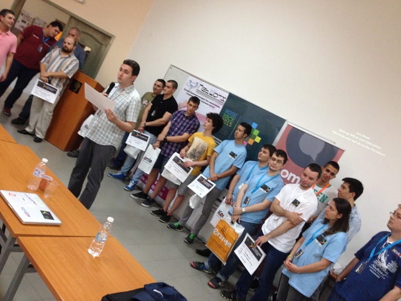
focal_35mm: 33
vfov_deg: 42.9
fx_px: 382
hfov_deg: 55.4
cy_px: 150
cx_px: 200
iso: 200
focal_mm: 4.12
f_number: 2.4
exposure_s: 1/20
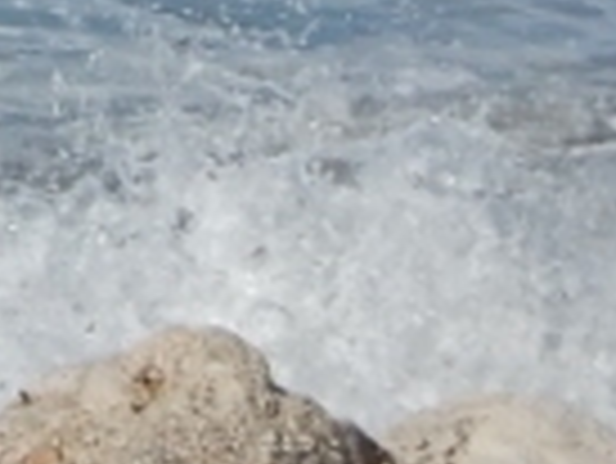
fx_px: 5040
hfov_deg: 6.3
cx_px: -1416
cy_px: -887
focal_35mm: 283
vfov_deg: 5.0
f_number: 6.9
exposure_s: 1/1250
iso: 125
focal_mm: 6.8
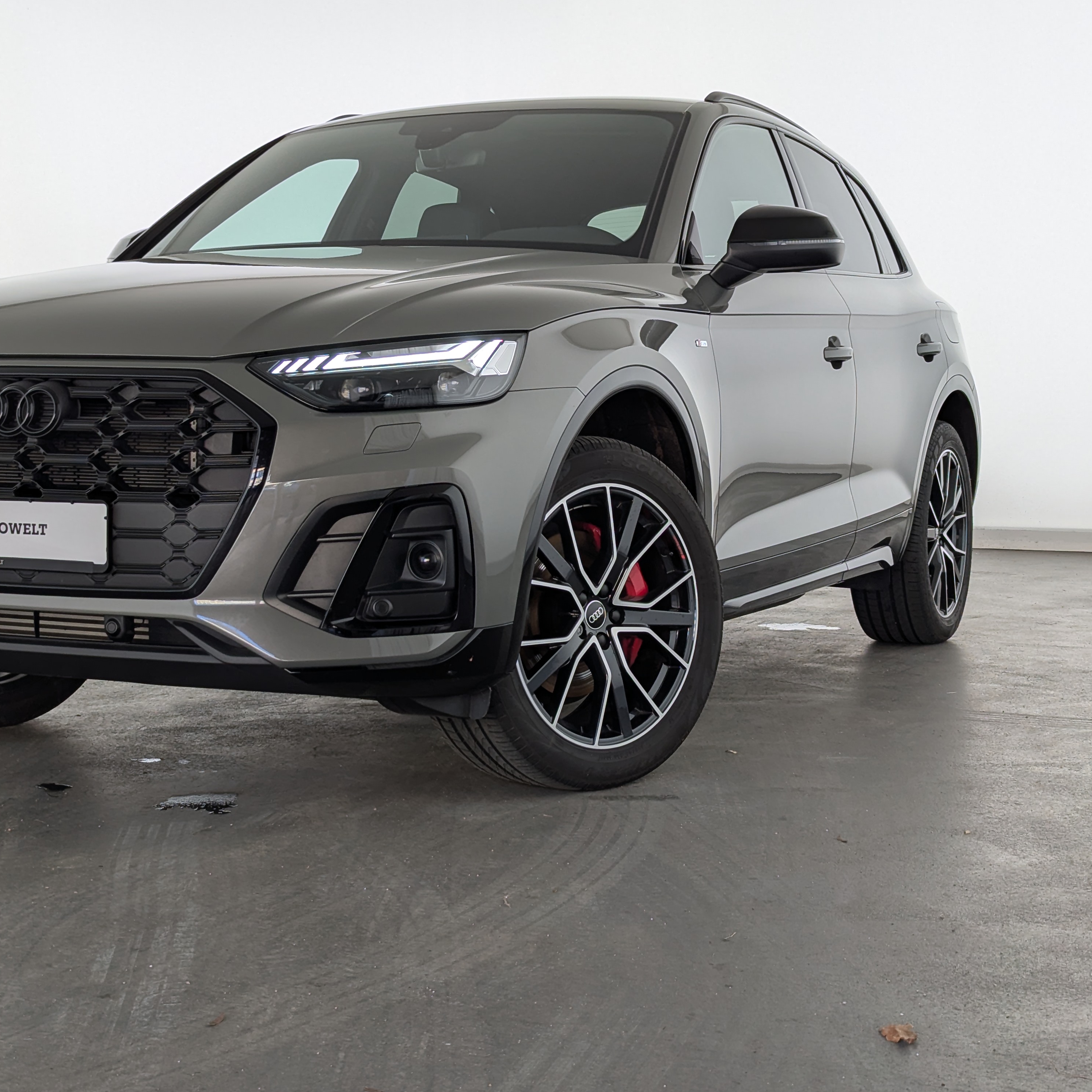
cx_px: 378
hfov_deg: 29.4
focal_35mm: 58
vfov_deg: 29.6
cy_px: 542
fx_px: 2070
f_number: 1.85
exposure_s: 1/190
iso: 41
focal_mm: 6.81
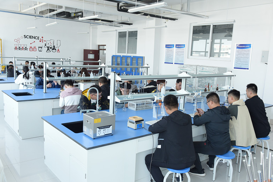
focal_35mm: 33
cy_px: 93
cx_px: 139
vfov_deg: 40.0
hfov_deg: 57.2
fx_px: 250
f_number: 5.6
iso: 1600
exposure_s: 1/200
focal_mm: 32
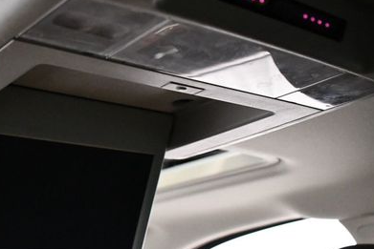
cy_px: 169
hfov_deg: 33.1
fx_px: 613
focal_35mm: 59
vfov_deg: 22.9
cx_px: 81
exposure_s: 1/60
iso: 5600
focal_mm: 18
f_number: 3.5
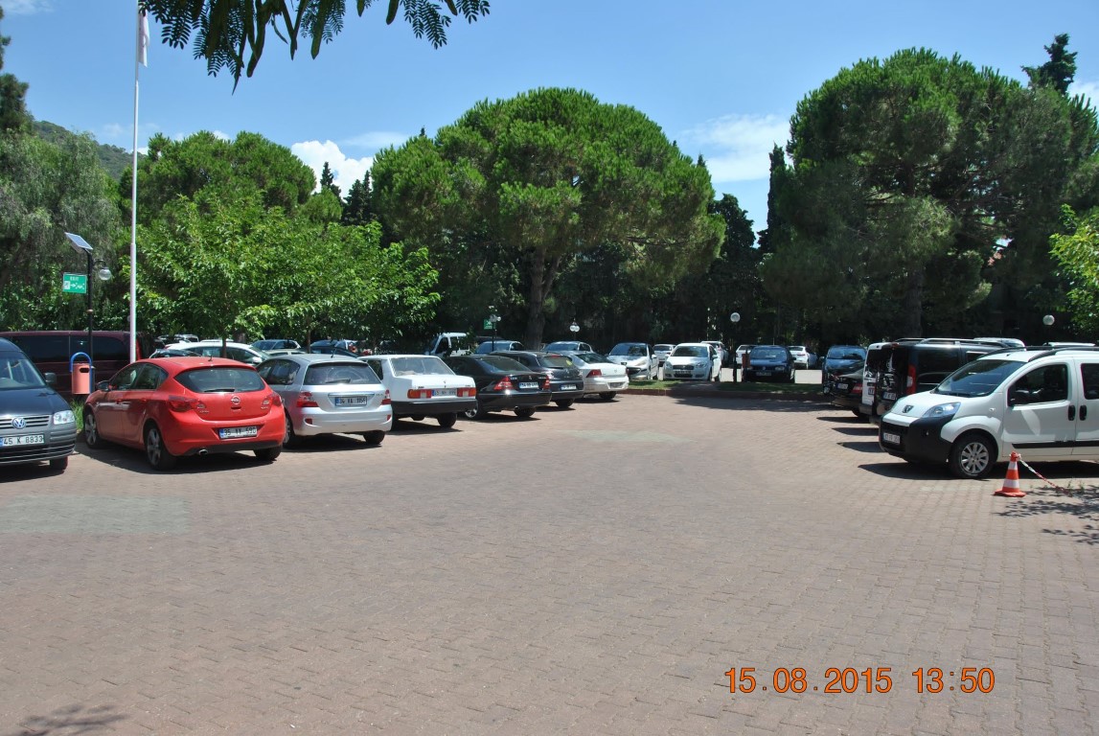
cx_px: 550
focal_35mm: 27
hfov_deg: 67.3
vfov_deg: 48.1
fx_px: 825
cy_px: 368
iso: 100
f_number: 8
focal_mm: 18
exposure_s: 1/250
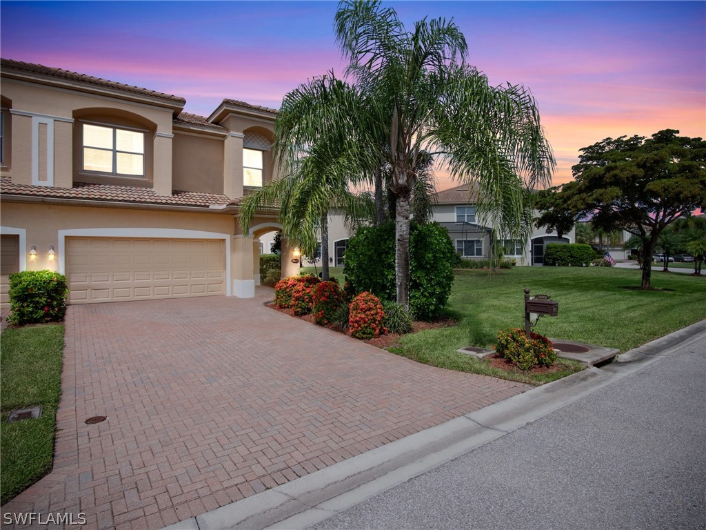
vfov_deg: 71.6
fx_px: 367
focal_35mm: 18
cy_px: 265
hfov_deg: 87.8
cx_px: 353
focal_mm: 9
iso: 200
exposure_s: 1/640
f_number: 7.1
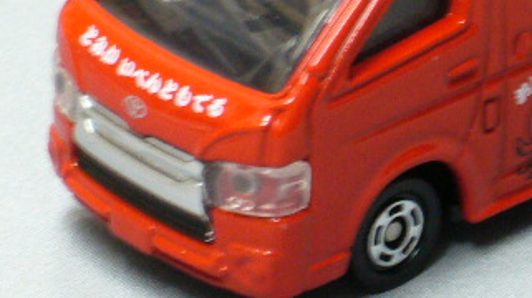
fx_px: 4412
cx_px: 439
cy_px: -30
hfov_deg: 6.9
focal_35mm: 313
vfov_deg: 3.9
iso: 200
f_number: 5
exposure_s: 1/8
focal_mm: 17.4
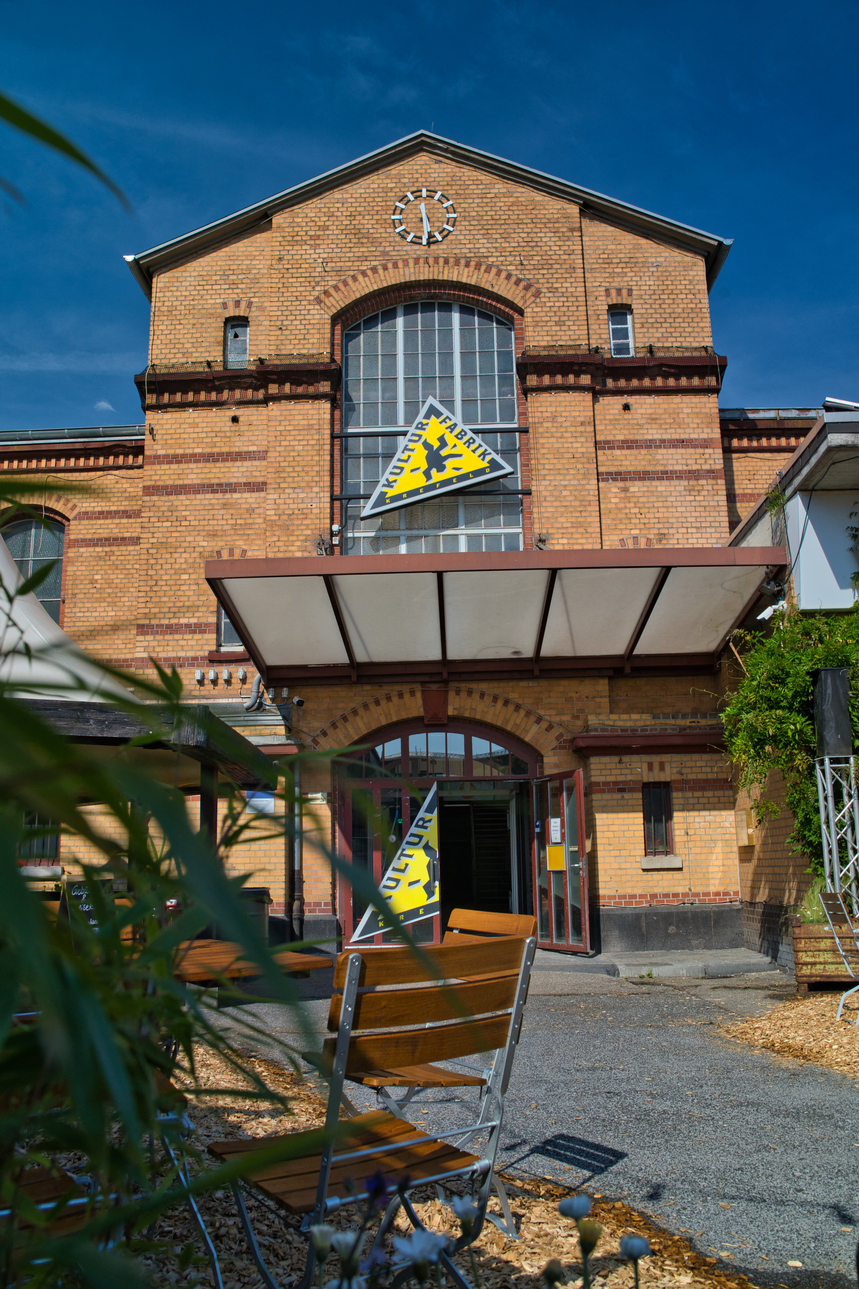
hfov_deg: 46.4
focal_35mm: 28
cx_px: 430
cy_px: 644
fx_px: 1002
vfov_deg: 65.5
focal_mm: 28
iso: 800
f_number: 10
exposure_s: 1/50
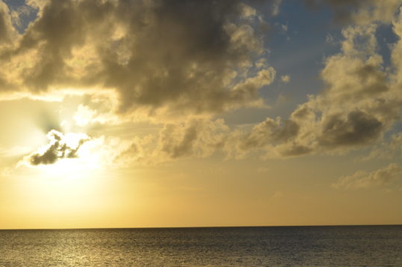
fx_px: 925
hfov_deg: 24.1
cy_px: 237
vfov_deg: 16.2
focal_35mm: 83
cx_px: 71
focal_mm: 29
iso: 100
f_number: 13
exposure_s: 1/640
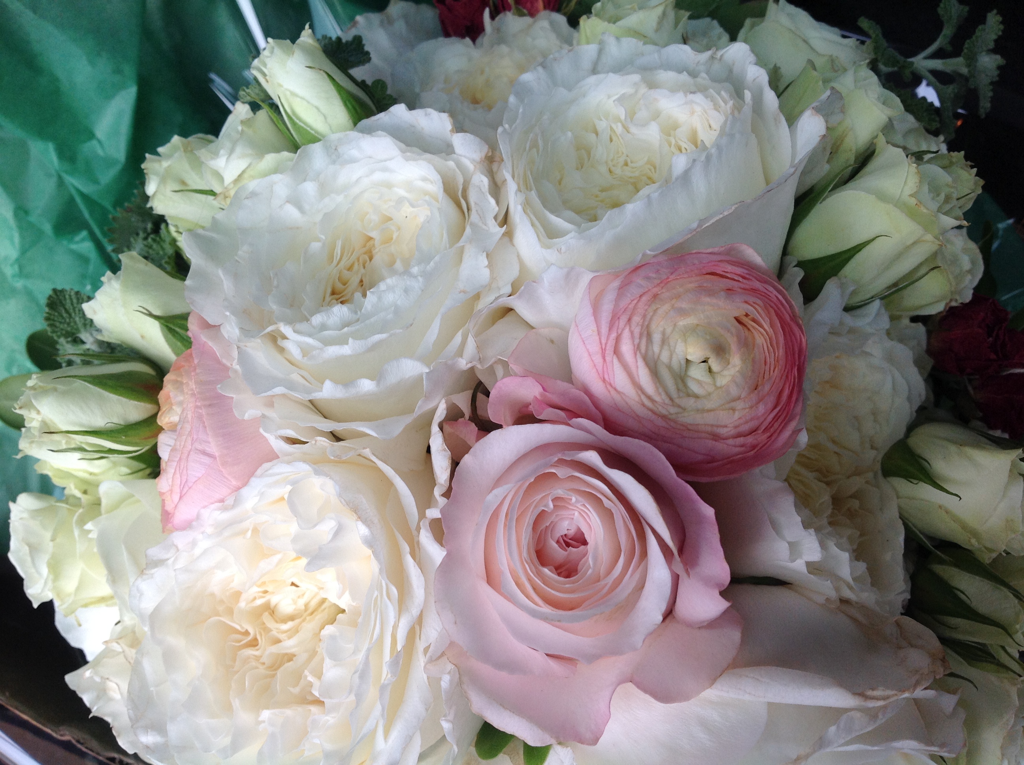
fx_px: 1034
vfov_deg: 40.6
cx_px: 512
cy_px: 382
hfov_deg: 52.7
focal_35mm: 35
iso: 50
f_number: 2.4
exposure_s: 1/227
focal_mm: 4.28
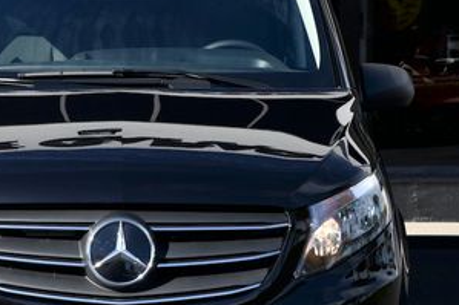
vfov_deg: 9.1
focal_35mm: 150
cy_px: 180
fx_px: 1911
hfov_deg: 13.6
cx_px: 112
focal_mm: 70
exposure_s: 1/160
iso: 125
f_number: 10
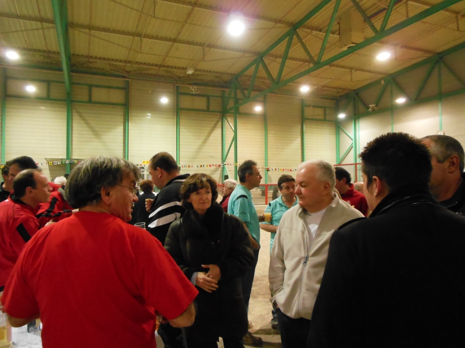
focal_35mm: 25
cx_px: 232
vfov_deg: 54.9
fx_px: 336
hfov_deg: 69.4
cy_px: 174
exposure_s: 1/100
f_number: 3.2
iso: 1600
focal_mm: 4.5
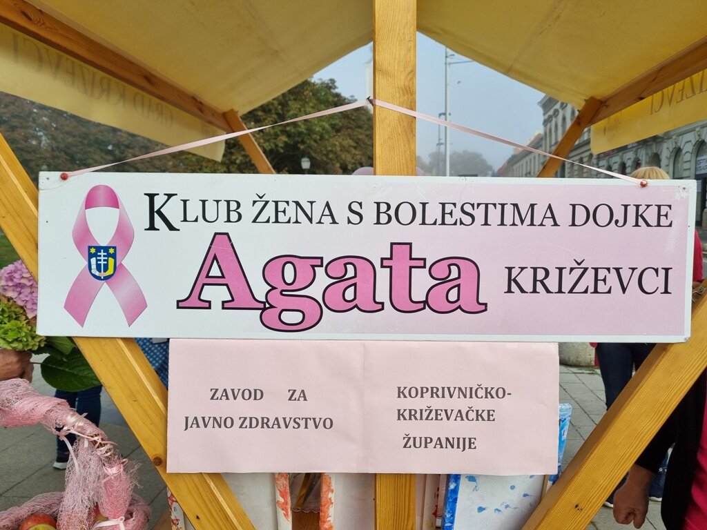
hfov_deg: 67.3
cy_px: 265
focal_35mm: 26
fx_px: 531
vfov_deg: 53.1
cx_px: 354
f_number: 1.8
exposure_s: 1/1708
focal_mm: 5.4
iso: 50
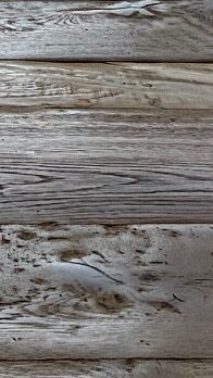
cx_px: -134
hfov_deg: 7.3
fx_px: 1645
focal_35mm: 164
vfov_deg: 12.1
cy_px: -301
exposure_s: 1/50
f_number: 1.8
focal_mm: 4.25
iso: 160
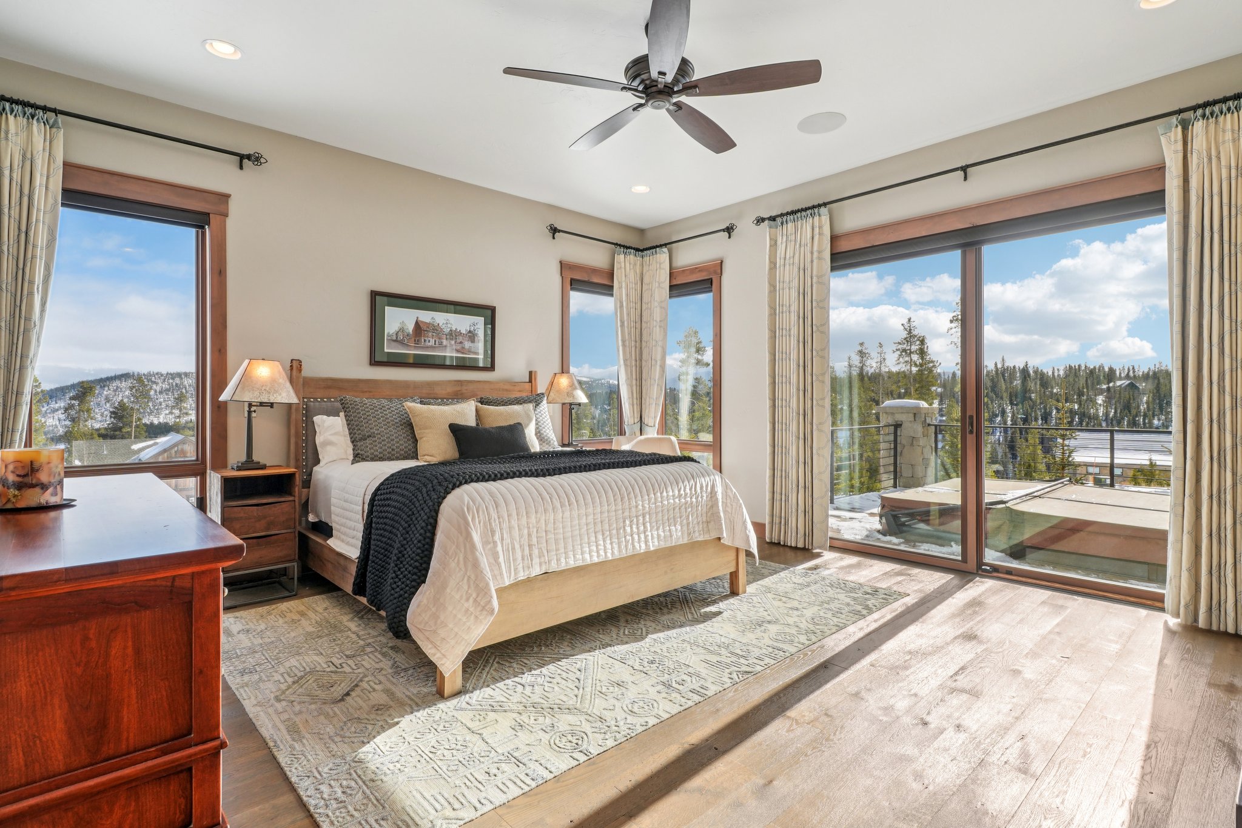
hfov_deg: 95.0
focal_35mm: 16
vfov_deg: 72.0
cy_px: 414
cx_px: 621
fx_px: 569
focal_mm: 11
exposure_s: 1/200
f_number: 8
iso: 100
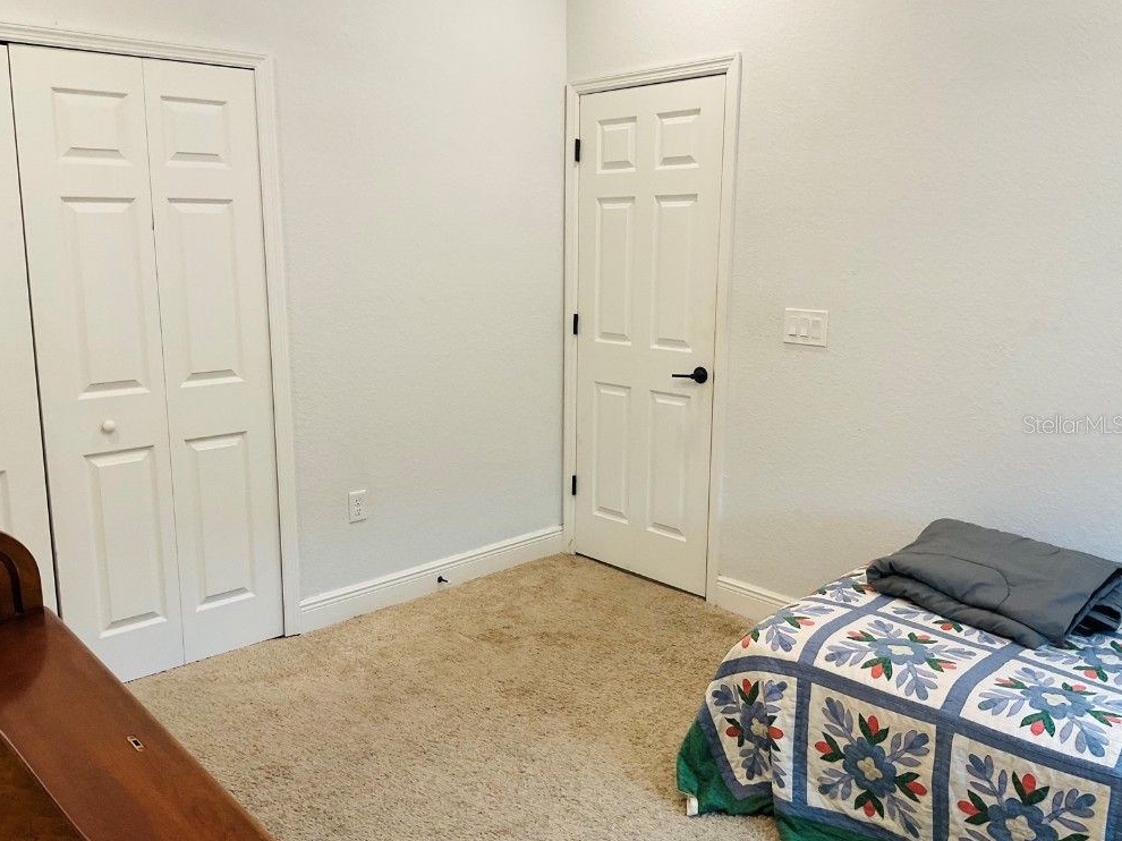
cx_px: 550
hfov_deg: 60.0
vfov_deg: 46.8
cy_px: 424
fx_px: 972
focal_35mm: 30
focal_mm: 3
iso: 64
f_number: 1.8
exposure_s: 1/60
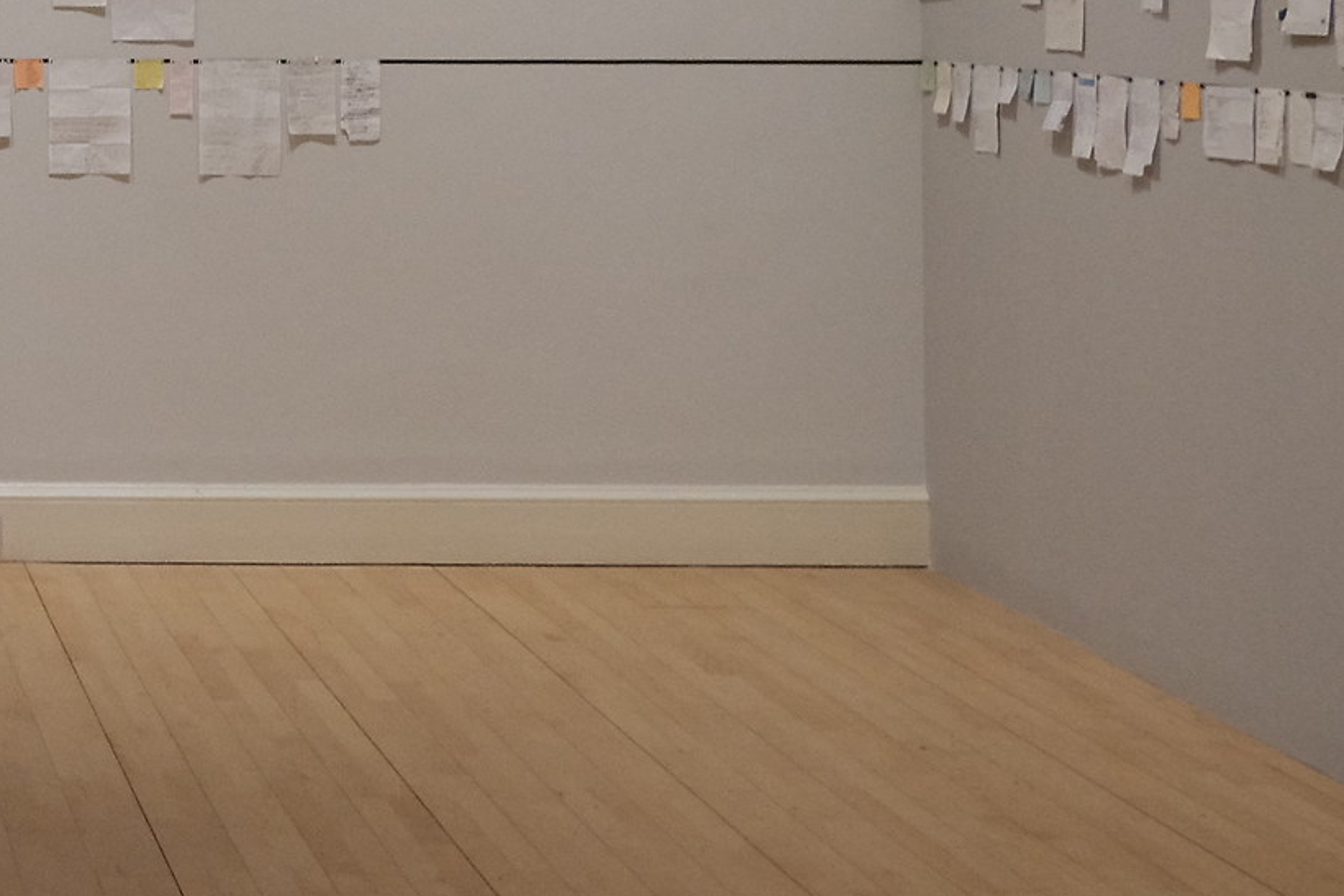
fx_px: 2950
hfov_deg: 22.9
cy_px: -11
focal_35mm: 79
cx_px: -385
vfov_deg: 16.9
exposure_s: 1/50
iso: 2000
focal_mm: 18
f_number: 4
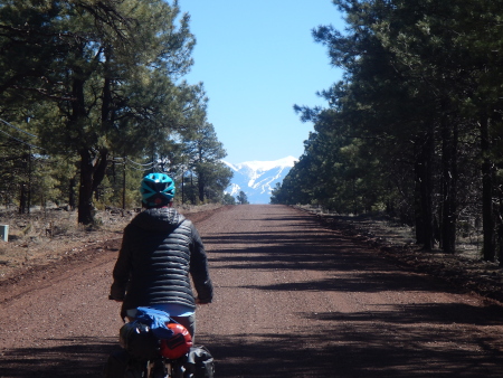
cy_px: 189
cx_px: 252
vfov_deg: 10.6
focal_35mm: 140
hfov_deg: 14.1
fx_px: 2035
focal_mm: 25
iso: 125
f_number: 4.8
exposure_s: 1/640
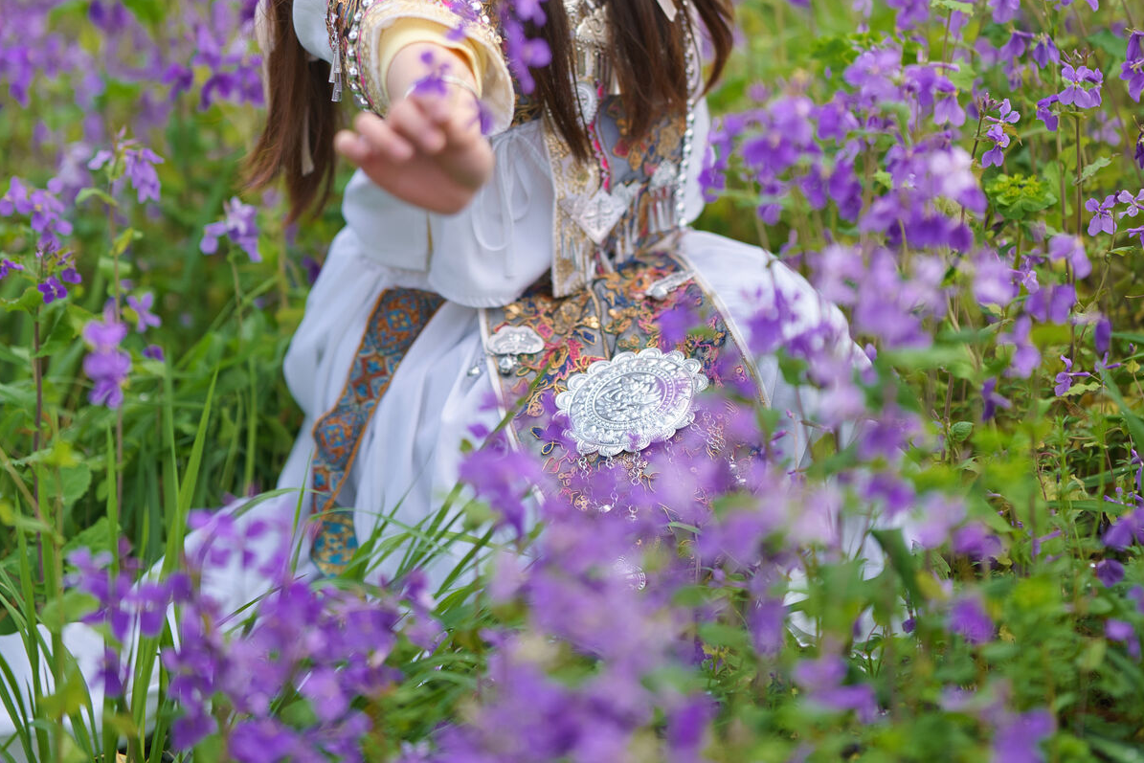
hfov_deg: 16.0
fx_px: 4068
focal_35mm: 128
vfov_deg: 10.7
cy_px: 123
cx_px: 572
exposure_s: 1/1250
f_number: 1.4
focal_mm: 85
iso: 100
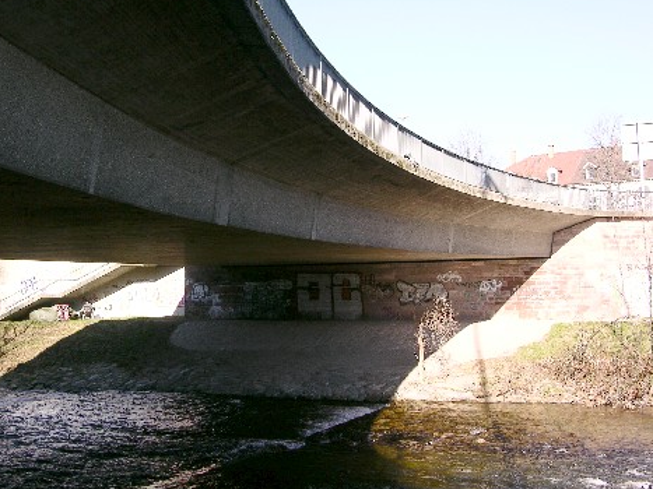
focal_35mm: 44
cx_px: 244
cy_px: 219
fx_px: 830
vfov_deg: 32.8
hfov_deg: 42.6
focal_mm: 8.9
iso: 50
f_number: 6.3
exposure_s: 1/75.5
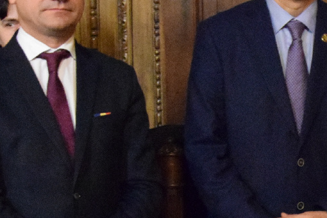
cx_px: 426
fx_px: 1335
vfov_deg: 9.2
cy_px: 248
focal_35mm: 147
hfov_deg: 13.5
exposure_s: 1/50
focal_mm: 22
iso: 8000
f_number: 5
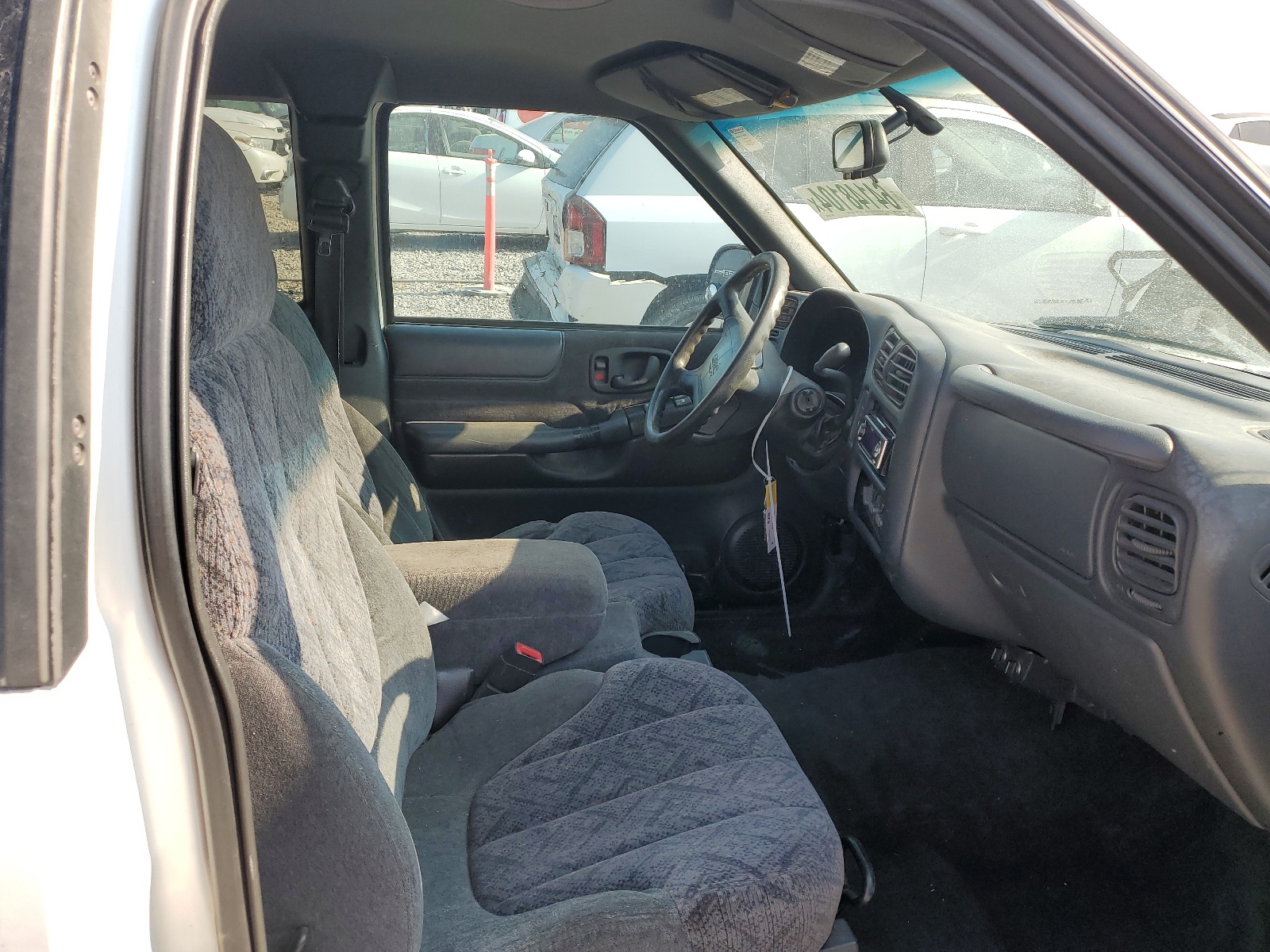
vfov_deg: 53.1
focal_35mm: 26
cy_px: 476
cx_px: 635
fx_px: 954
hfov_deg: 67.3
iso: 50
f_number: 1.5
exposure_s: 1/667
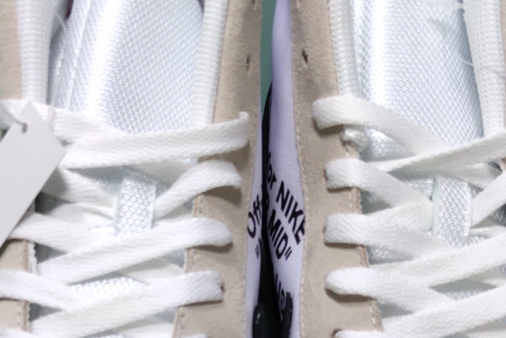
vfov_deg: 12.7
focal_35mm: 105
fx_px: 1476
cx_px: 199
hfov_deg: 19.4
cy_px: 416
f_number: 1.79
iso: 71
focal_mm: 4.35
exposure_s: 1/100
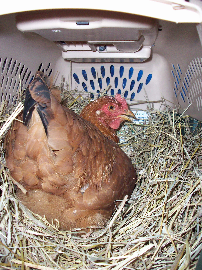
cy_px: 134
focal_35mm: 38
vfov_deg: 49.0
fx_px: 296
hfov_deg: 37.7
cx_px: 102
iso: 200
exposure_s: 1/64
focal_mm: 6.2
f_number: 2.8
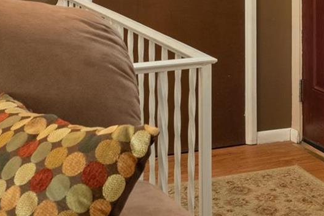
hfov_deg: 20.1
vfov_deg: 13.5
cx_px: 355
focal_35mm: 97
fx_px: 872
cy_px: -77
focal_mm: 16
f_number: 7.1
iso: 400
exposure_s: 1
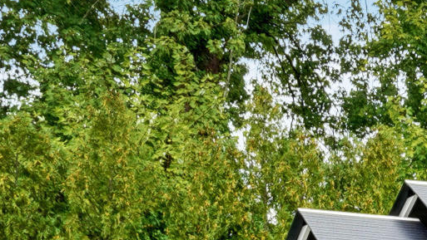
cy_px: 399
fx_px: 1110
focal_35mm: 98
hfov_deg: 18.5
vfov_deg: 11.6
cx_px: 695
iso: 400
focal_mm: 16
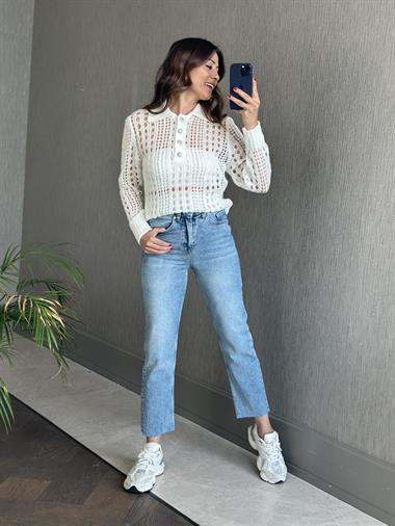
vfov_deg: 39.6
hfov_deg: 30.3
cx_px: 198
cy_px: 263
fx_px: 730
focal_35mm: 48
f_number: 1.78
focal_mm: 6.86
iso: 100
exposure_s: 1/152
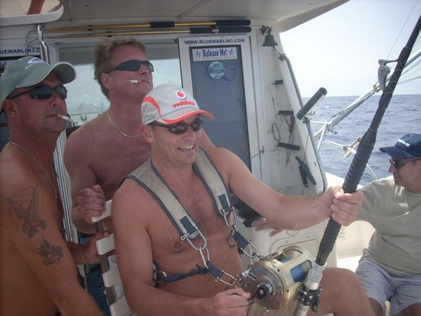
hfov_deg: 50.2
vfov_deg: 38.6
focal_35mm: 37
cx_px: 210
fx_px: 450
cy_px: 158
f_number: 5.6
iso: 64
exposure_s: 1/162
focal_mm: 6.2
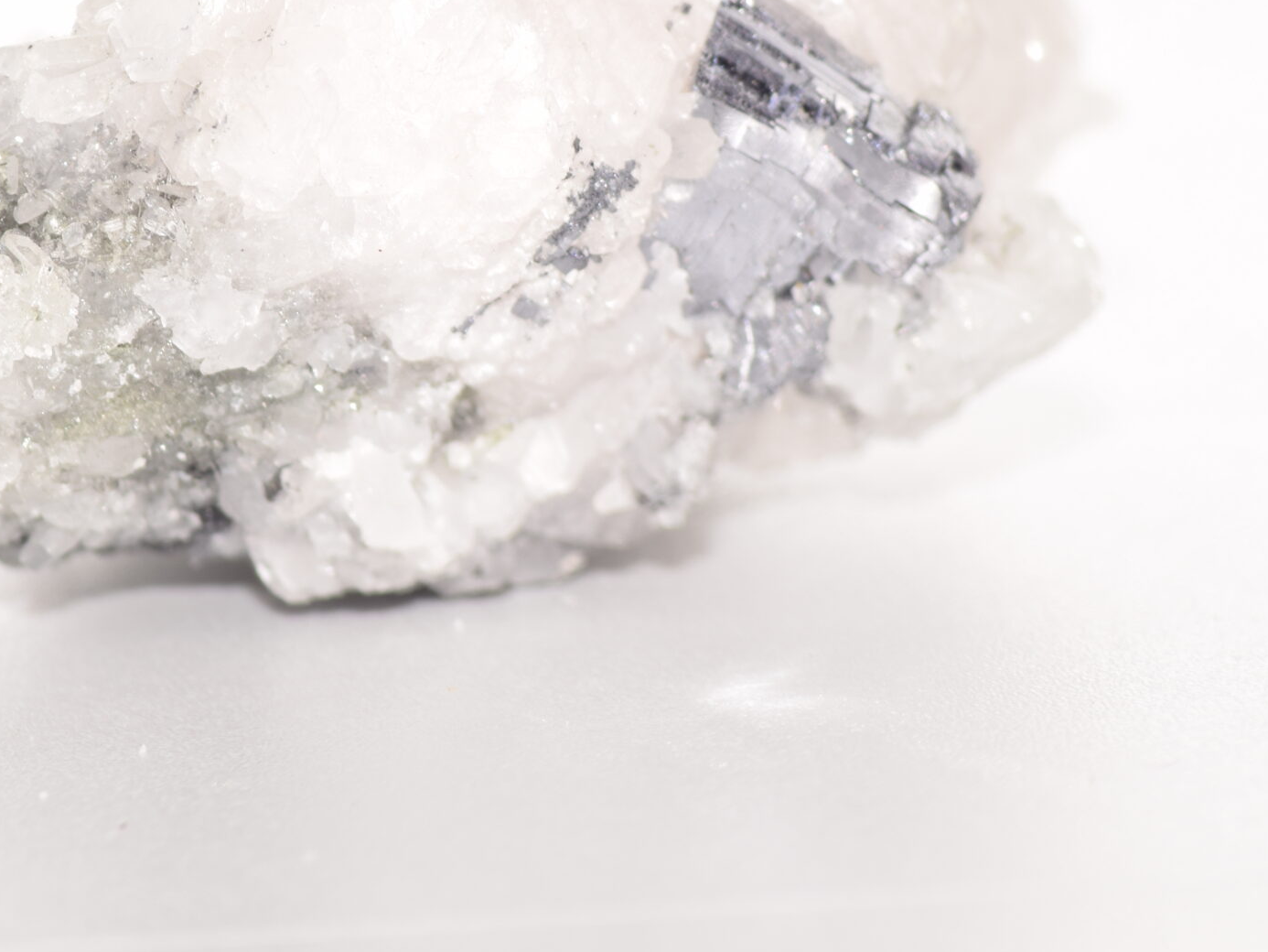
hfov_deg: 3.4
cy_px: 200
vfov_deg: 2.5
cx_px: 328
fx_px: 21469
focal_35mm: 586
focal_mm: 220
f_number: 18
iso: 125
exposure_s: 1/160
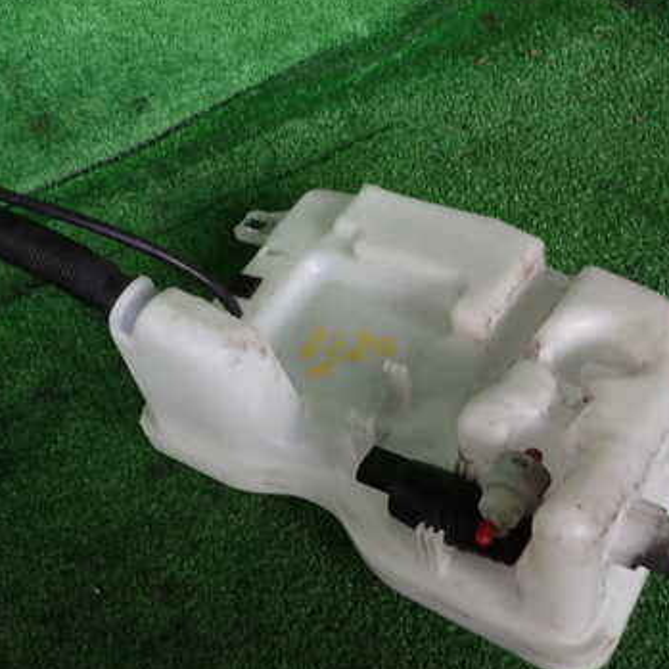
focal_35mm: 38
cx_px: 220
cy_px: 312
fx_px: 831
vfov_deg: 43.8
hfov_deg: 43.2
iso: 125
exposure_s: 1/60
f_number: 2
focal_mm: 4.5
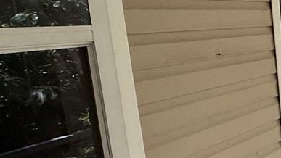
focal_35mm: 63
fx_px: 470
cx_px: 428
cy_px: 107
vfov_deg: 19.1
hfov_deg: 24.9
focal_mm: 2.22
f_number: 2.2
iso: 125
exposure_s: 1/99
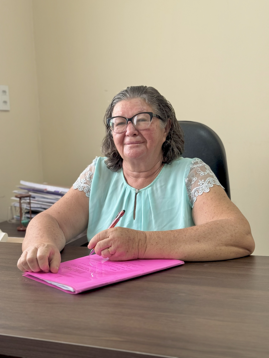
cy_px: 179
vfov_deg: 39.7
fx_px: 497
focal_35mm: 48
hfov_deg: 30.3
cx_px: 134
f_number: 1.78
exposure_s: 1/90
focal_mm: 6.76
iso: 100
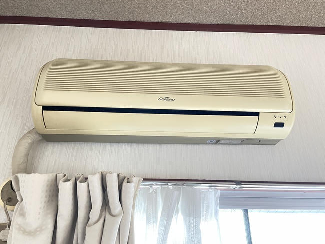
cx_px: 160
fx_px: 263
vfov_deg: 49.8
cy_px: 120
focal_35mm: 28
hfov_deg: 63.4
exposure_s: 1/60
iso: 320
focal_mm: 4.2
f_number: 1.6
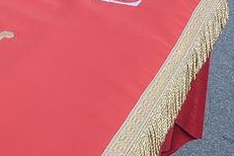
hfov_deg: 13.4
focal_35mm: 138
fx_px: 896
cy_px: 61
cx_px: -182
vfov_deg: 9.9
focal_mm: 25
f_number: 9
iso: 400
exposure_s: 1/320
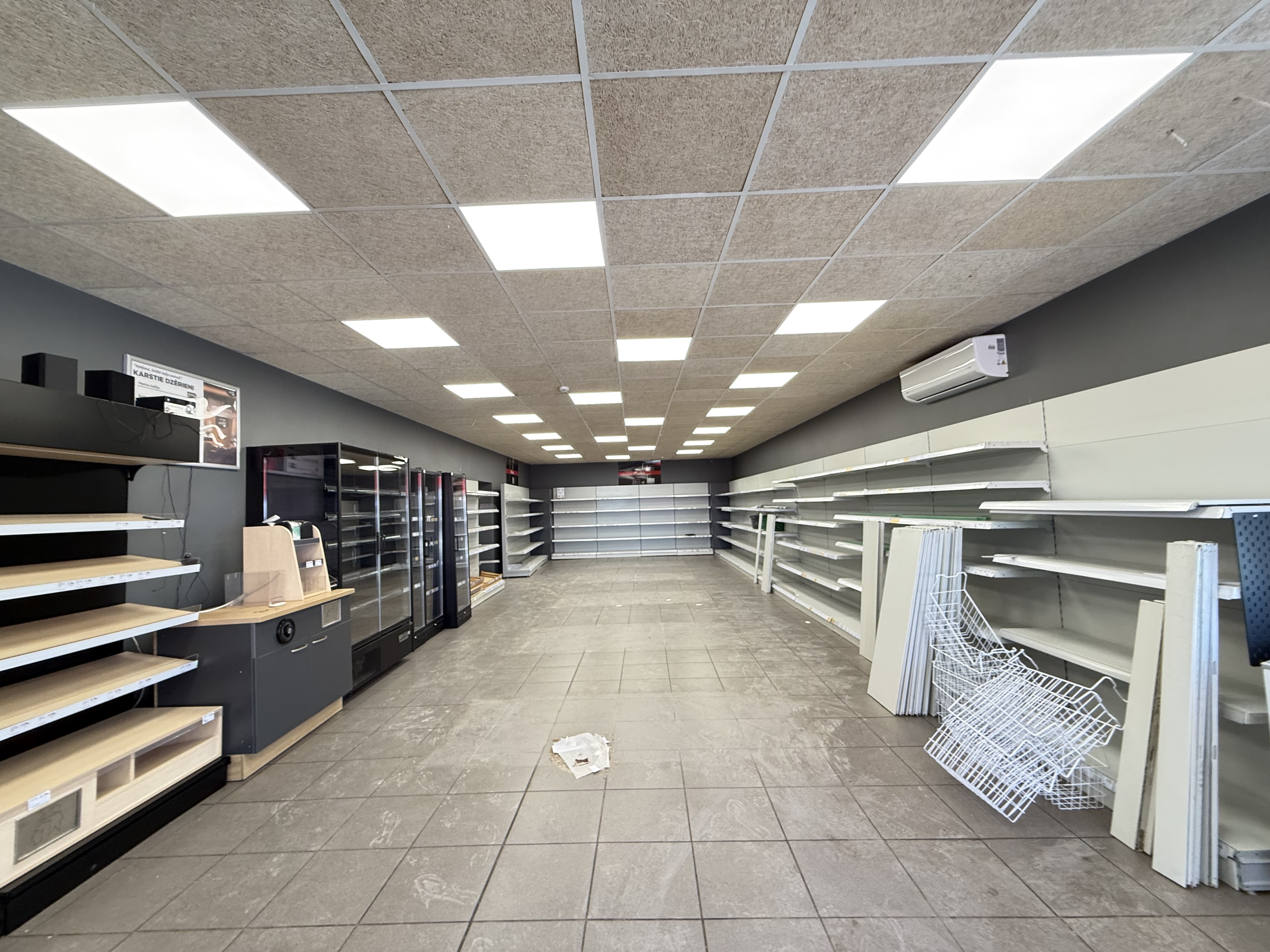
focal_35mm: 14
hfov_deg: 102.1
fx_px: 514
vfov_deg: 85.7
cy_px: 476
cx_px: 635
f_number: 2.2
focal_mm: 2.22
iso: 200
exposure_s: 1/50
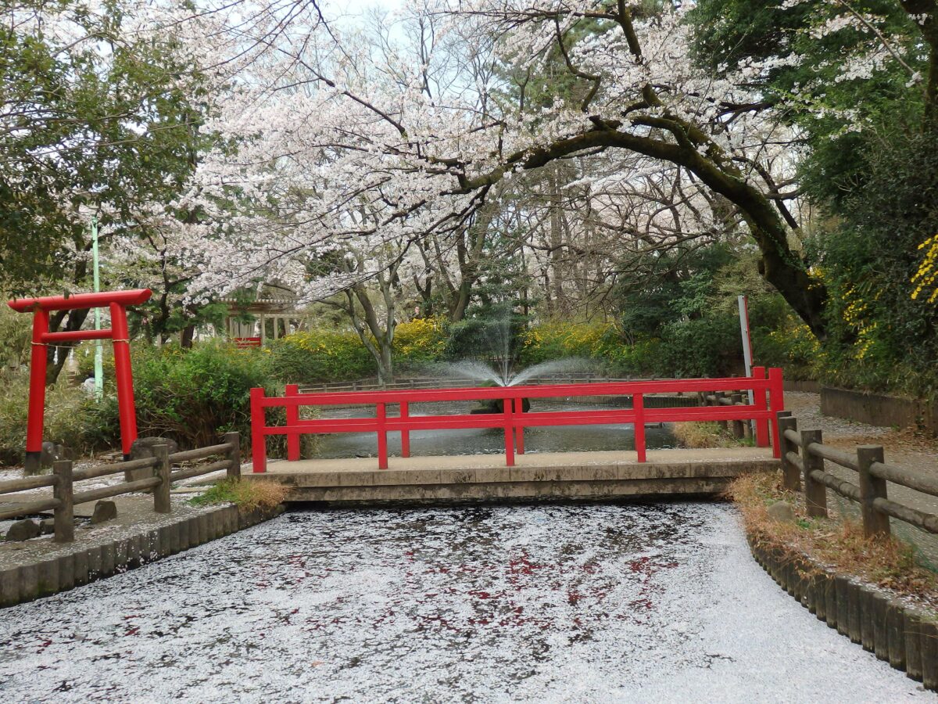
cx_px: 469
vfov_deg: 38.7
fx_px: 1003
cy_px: 352
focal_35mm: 37
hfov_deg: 50.1
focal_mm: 6.6
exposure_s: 1/125
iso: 125
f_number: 3.6
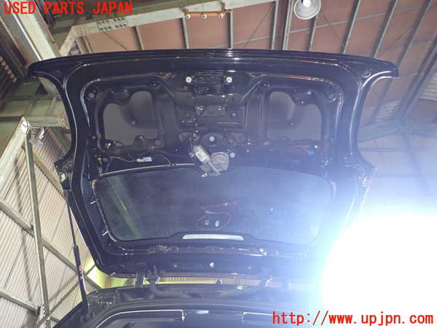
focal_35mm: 25
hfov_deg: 69.4
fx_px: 316
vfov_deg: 54.9
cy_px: 164
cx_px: 218
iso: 320
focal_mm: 4.5
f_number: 2
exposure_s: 1/30
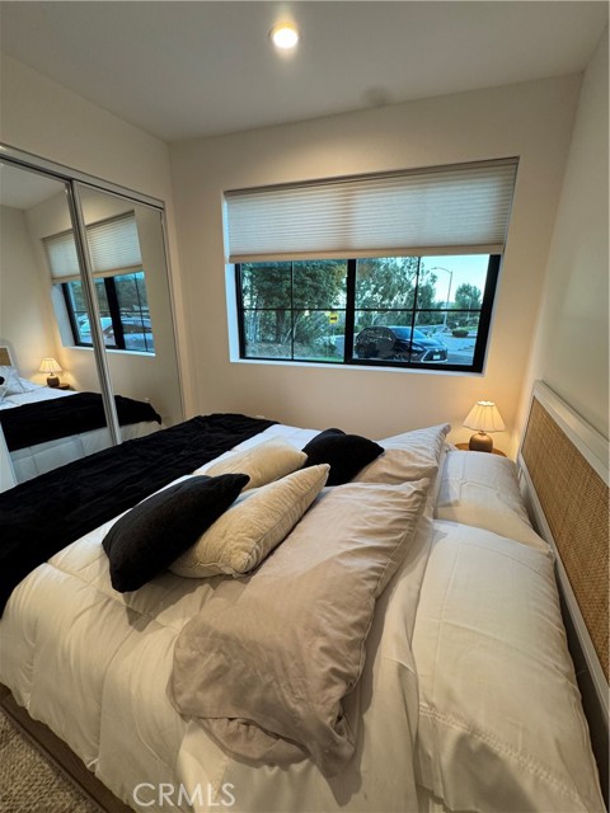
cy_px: 406
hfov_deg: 85.7
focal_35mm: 14
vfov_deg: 102.1
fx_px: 329
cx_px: 305
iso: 200
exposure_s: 1/120
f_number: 2.2
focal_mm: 2.22
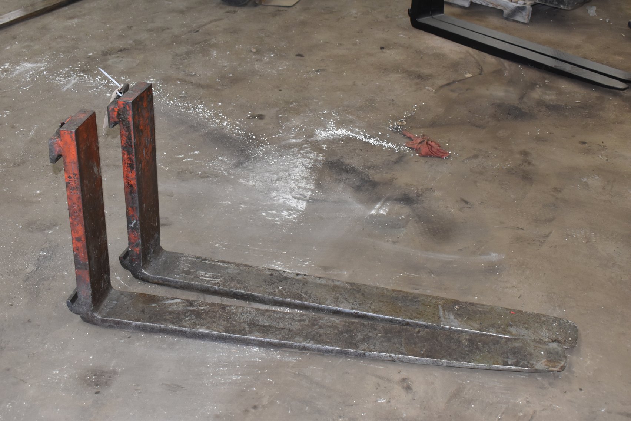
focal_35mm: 51
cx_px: 316
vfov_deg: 26.5
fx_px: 894
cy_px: 210
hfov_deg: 38.9
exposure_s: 1/60
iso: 1000
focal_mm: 34
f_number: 6.3
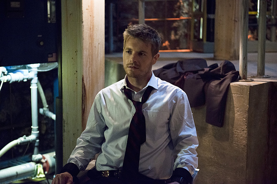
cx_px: 138
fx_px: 539
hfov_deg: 28.8
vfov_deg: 19.5
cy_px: 92
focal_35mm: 70
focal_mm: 70
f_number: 2.8
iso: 6400
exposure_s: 1/125
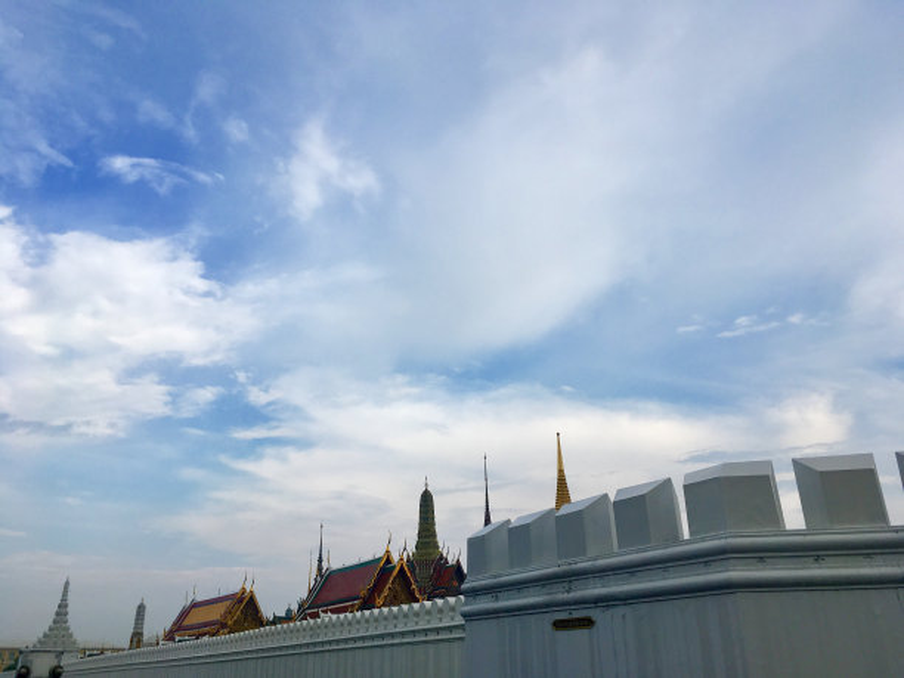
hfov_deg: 61.7
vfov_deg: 48.2
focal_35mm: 29
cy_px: 339
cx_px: 452
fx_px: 757
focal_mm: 4.15
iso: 25
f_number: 2.2
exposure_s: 1/1131
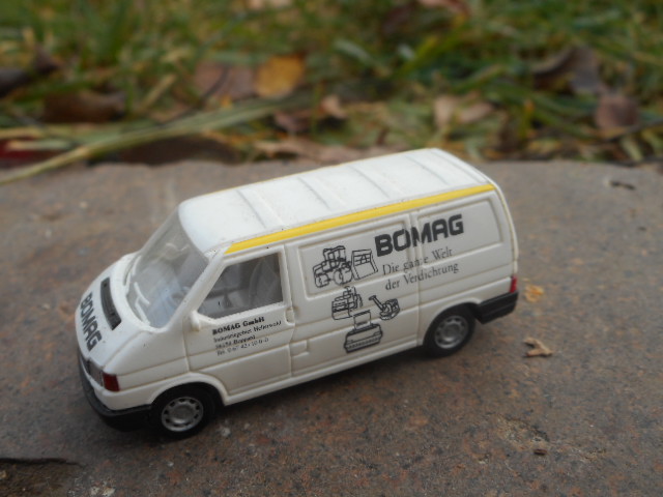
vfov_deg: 36.8
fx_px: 747
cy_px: 248
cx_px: 332
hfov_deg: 47.9
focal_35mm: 39
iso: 80
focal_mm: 6.9
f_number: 4.5
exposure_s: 1/60
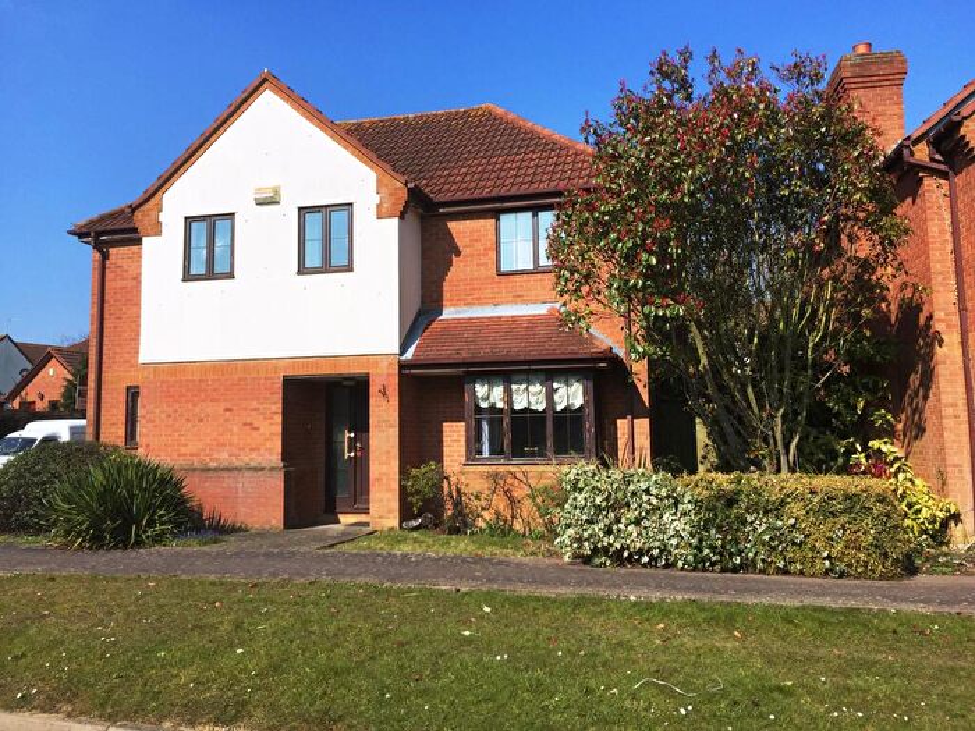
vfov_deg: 48.2
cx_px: 488
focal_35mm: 29
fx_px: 817
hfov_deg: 61.7
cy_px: 366
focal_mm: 4.15
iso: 32
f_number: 2.2
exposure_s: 1/3597
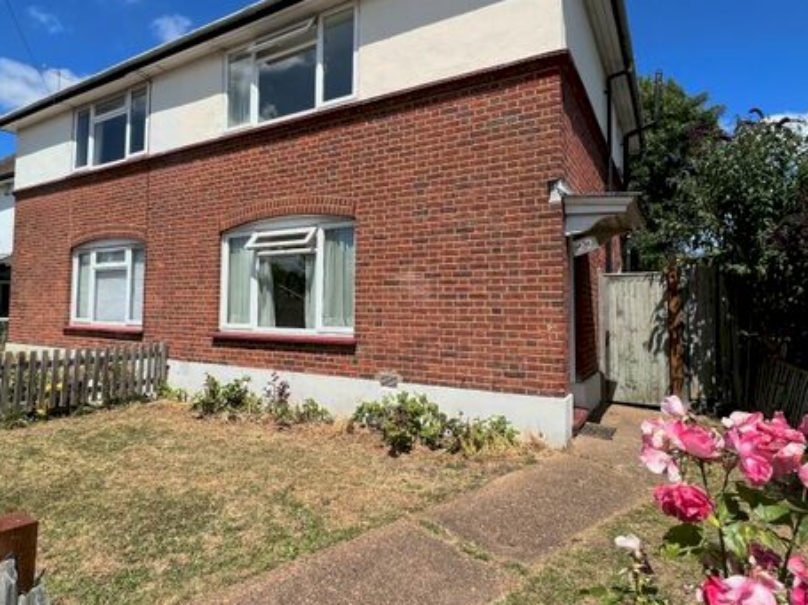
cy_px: 281
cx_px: 360
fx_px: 467
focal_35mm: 20
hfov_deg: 81.5
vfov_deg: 65.9
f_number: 1.8
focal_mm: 1.57
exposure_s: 1/1908
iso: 32
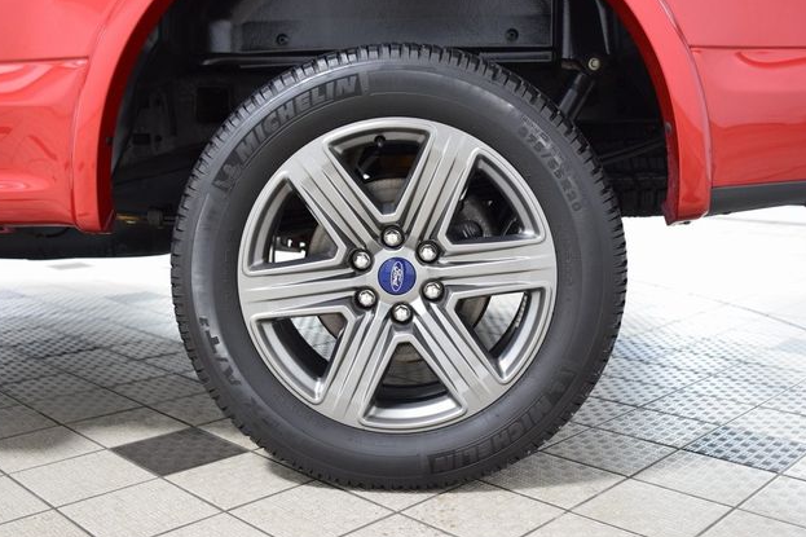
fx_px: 828
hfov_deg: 51.9
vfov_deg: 35.9
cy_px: 268
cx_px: 396
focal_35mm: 37
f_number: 2.8
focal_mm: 24
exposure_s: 1/40
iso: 1600
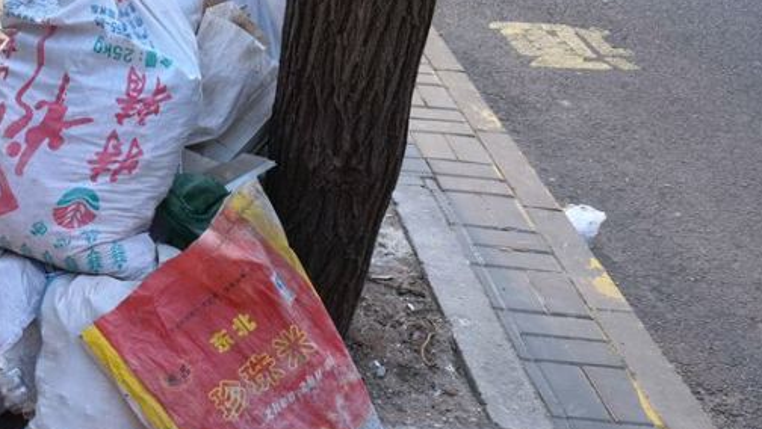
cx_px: 45
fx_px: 1132
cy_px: 367
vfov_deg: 21.1
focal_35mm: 56
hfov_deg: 34.6
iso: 50
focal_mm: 6.67
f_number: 1.9
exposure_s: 1/226
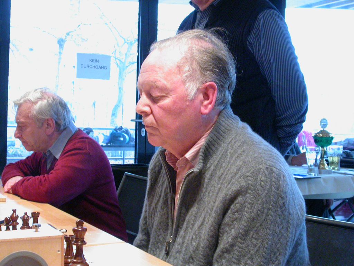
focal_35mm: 53
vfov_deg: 27.5
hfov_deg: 36.2
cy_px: 133
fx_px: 542
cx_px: 177
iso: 400
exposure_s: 1/14.2
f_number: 4.2
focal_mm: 11.1
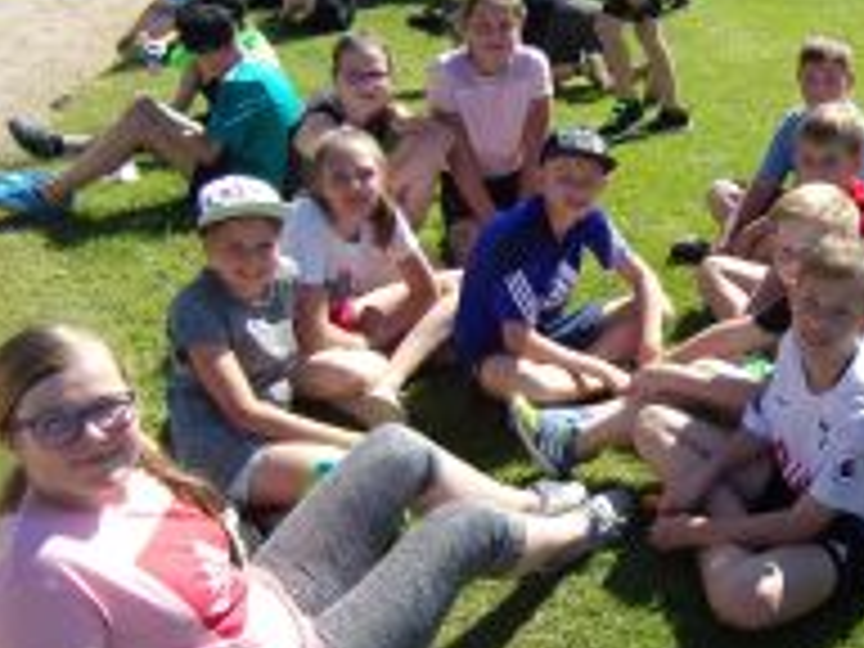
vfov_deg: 27.9
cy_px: 414
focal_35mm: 52
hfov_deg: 35.1
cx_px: 747
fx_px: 1298
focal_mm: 4.5
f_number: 3.5
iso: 80
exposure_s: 1/680
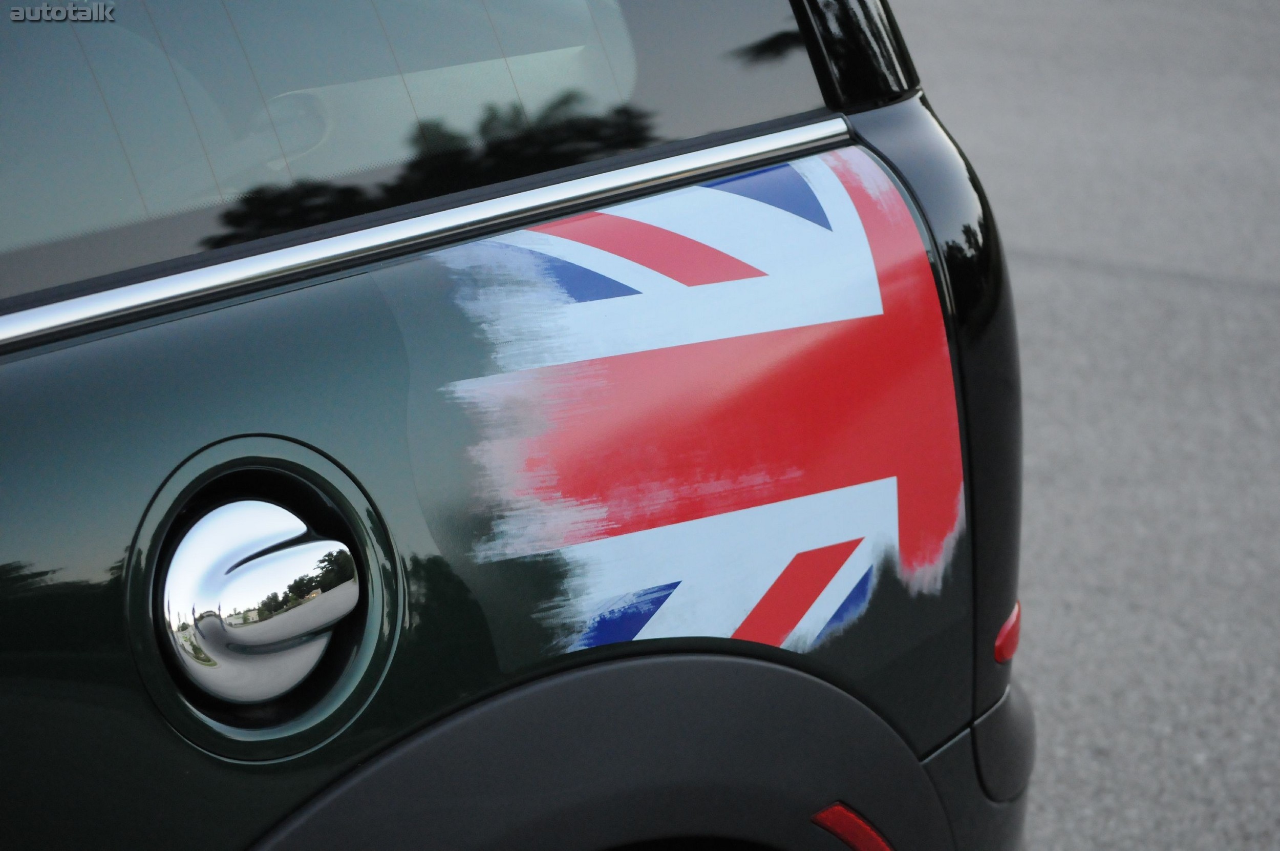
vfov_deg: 16.5
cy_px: 426
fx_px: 2930
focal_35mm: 82
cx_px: 640
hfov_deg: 24.6
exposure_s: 1/400
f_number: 5
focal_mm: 55
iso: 2000
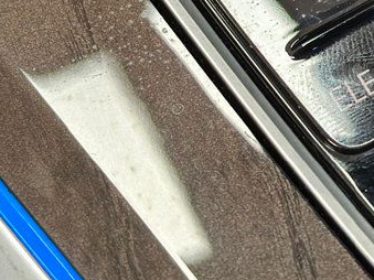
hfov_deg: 13.5
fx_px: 1566
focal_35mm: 145
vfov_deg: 10.2
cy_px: 11
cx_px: 346
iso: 250
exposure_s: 1/40
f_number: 1.78
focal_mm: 6.86
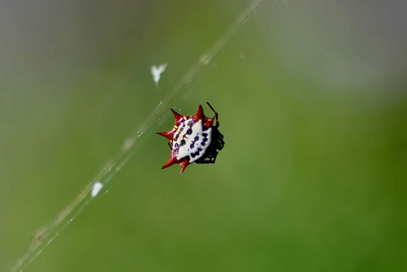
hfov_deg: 4.6
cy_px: 136
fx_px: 5094
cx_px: 204
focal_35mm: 450
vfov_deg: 3.1
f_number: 5.6
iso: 220
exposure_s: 1/500
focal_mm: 300
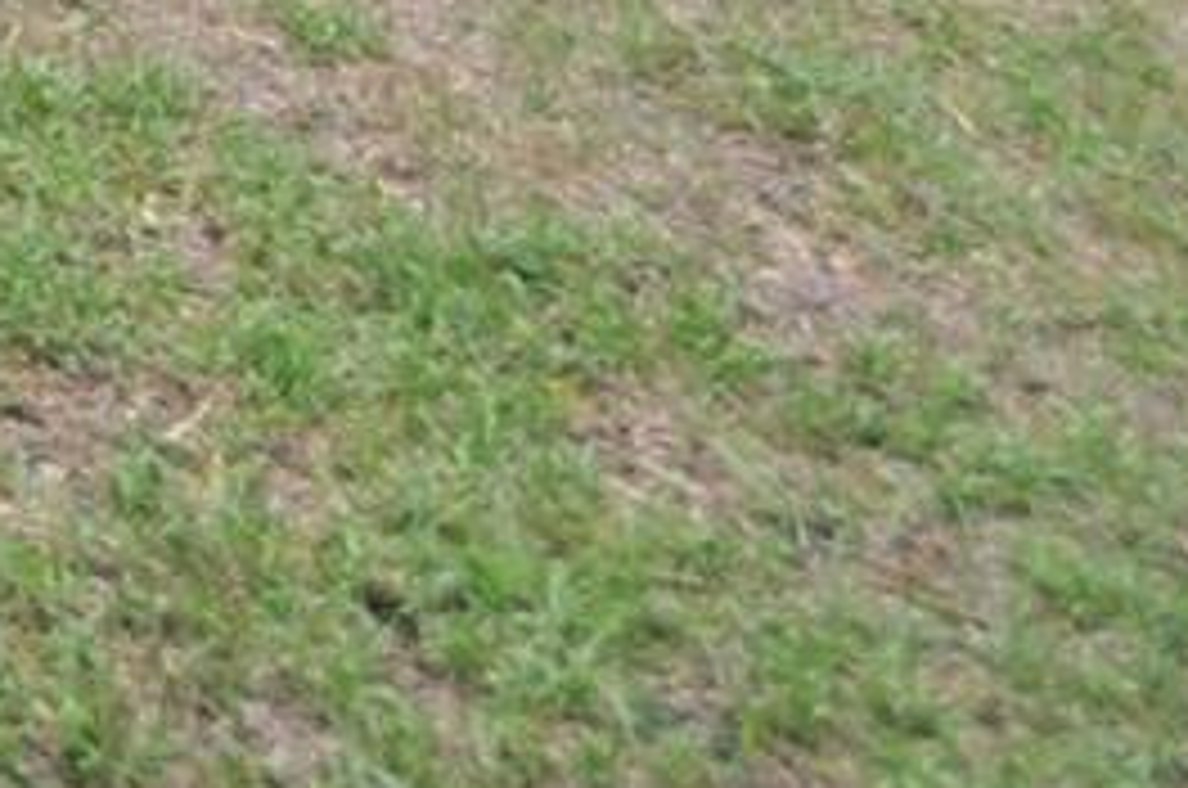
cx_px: -986
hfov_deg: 17.7
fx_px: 2998
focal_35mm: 91
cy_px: -1319
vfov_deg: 11.3
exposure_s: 1/125
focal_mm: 10
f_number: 5.6
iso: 400
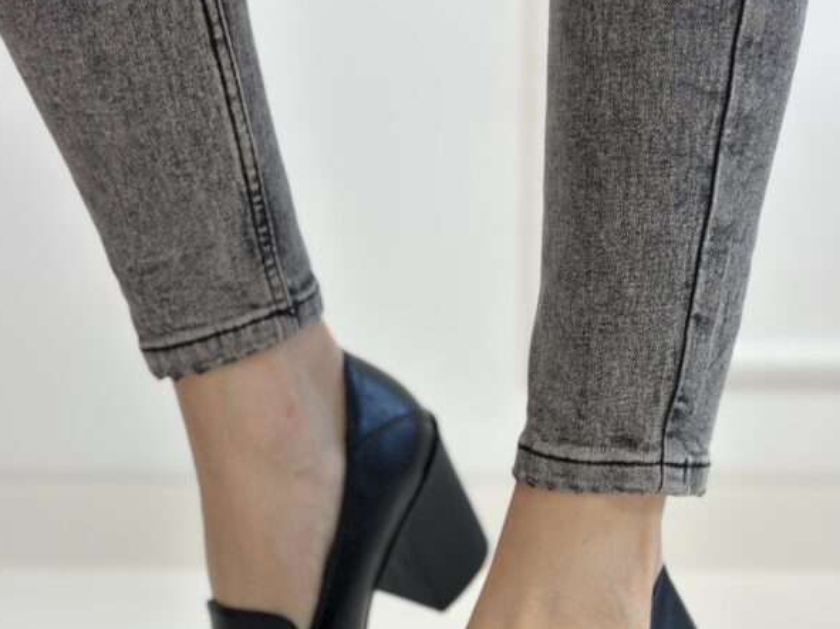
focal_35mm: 65
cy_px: 554
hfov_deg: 29.8
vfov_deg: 22.1
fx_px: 1577
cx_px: 418
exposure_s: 1/100
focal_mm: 6.86
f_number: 1.78
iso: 160
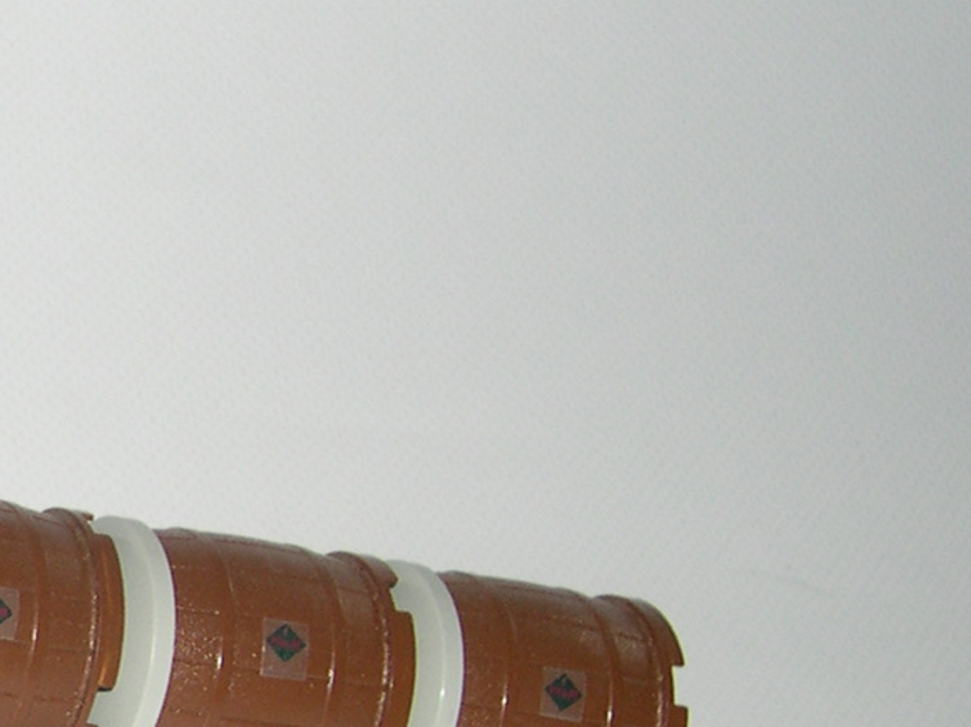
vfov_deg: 12.0
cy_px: 600
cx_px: -585
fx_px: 3449
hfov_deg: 14.7
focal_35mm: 123
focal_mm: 8
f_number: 2.8
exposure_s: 1/60
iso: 100
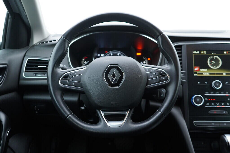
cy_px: 76
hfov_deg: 53.1
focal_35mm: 36
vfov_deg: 36.9
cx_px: 115
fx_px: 230
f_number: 2.8
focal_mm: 24
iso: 250
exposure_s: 1/40
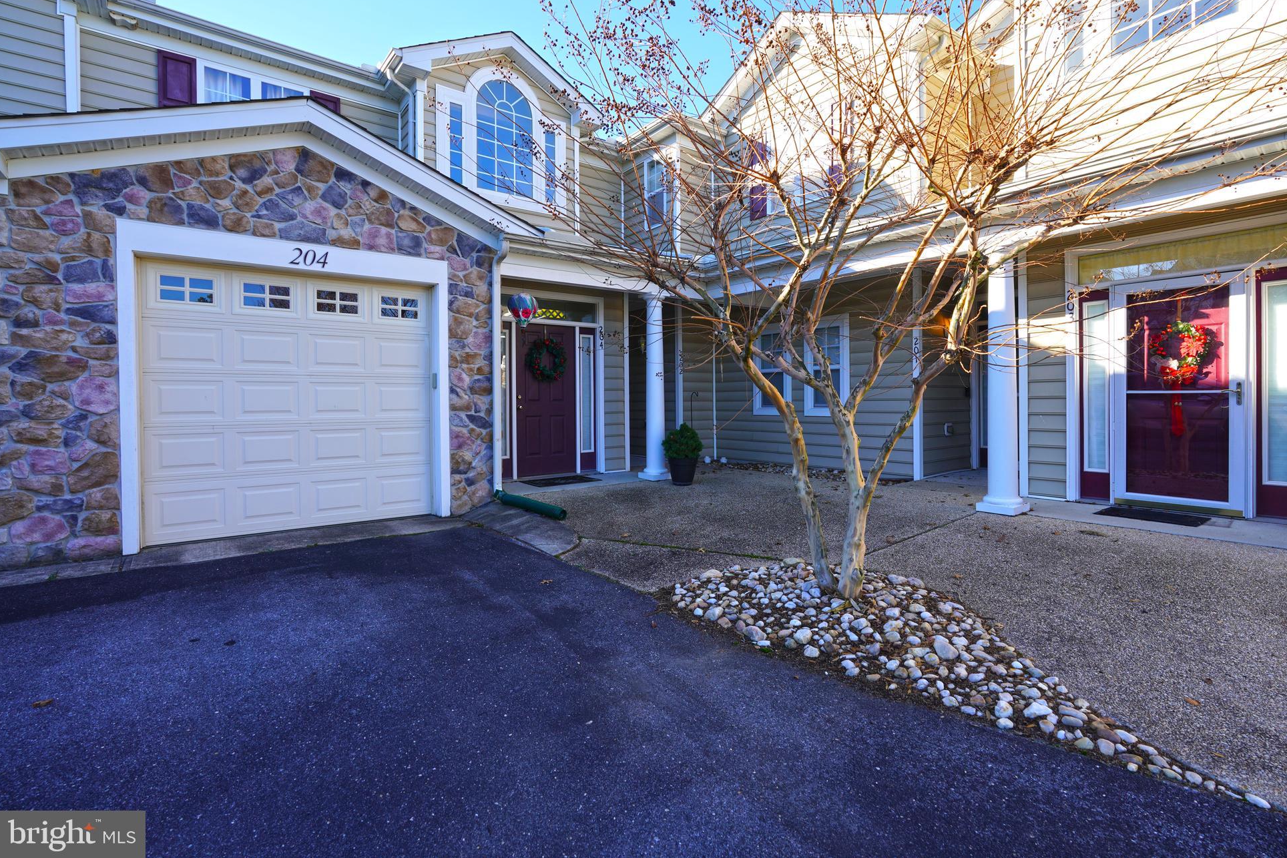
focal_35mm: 17
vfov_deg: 70.4
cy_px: 403
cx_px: 681
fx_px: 608
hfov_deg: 93.2
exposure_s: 1/100
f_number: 6.3
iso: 100
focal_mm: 16
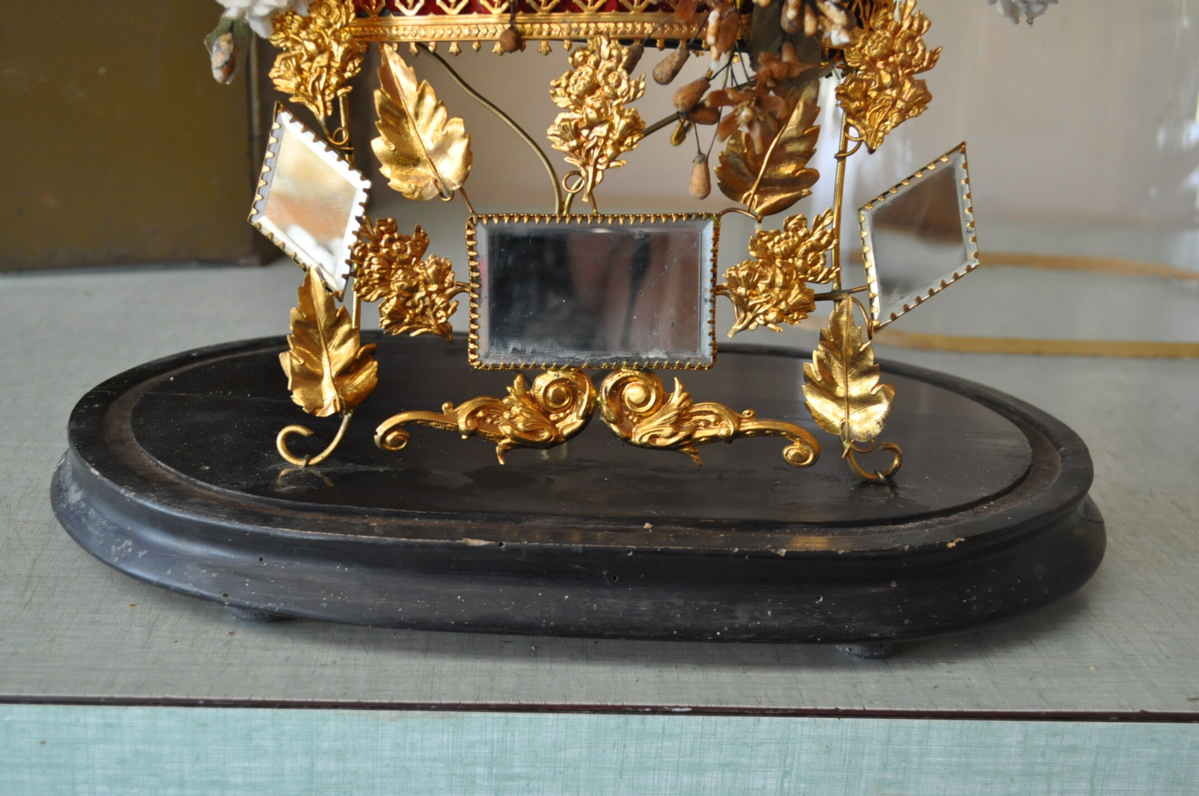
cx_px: 600
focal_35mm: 48
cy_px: 398
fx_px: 1597
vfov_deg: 28.0
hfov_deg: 41.2
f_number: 4.8
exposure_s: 1/60
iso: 800
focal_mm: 32
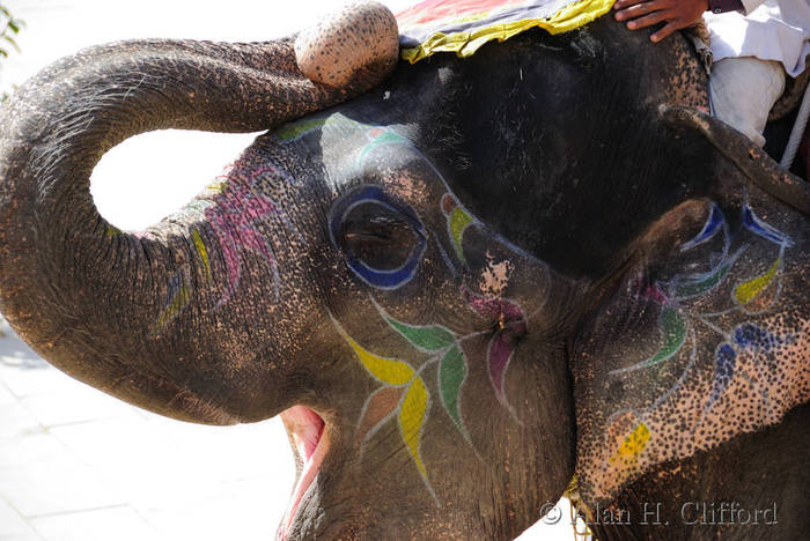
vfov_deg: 8.2
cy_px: 270
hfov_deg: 12.2
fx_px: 3783
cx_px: 405
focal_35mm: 168
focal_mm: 112
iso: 360
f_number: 5.6
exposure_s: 1/320
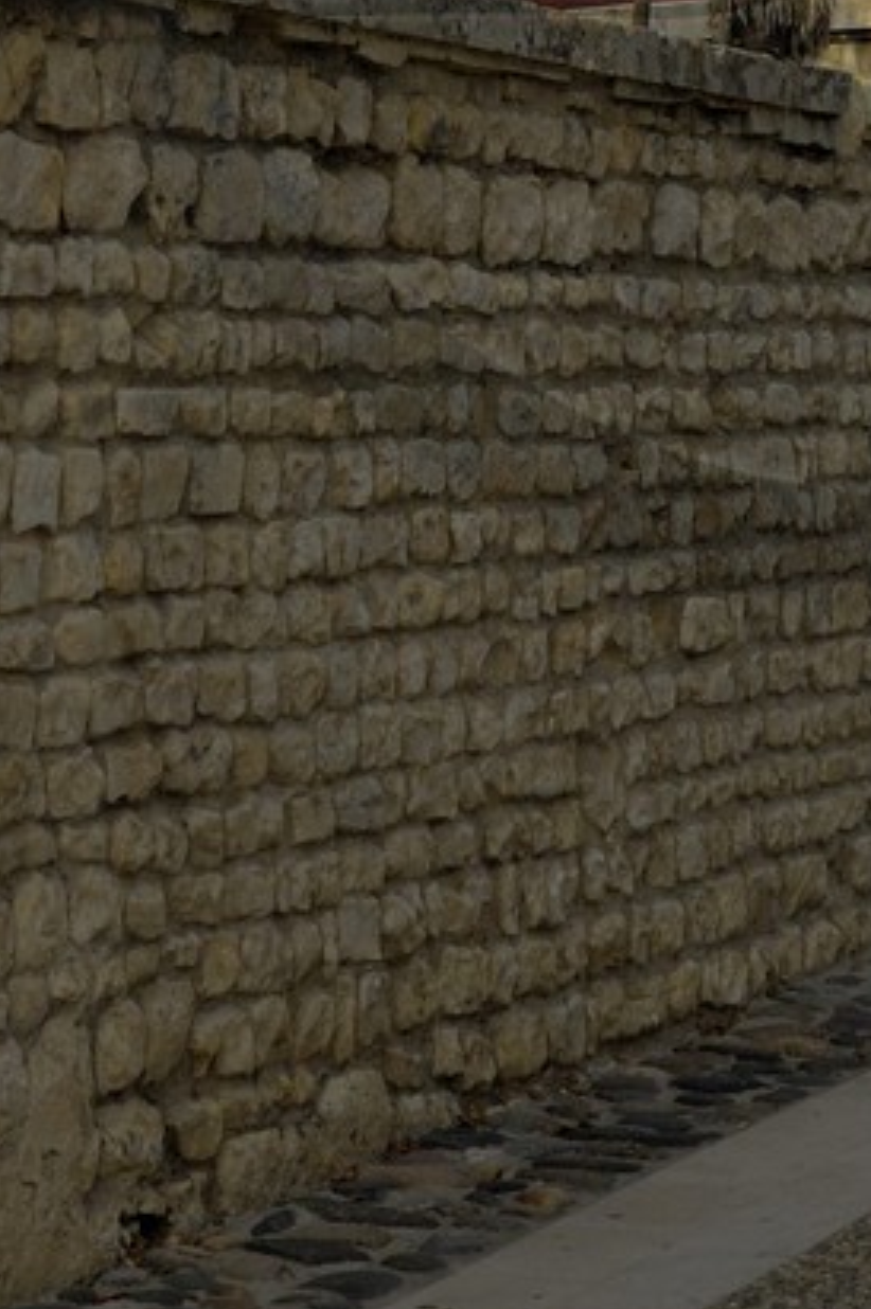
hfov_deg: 8.3
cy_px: -372
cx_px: 966
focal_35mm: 163
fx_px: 5925
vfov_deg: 12.3
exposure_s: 1/160
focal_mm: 28
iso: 100
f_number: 9
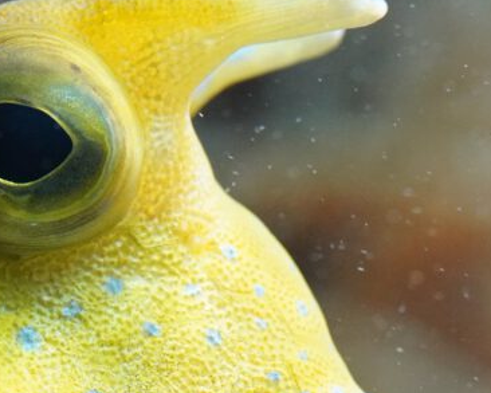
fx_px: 4012
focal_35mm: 276
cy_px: 415
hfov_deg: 7.0
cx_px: 28
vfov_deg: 5.6
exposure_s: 1/640
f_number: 5
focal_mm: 70
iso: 4000
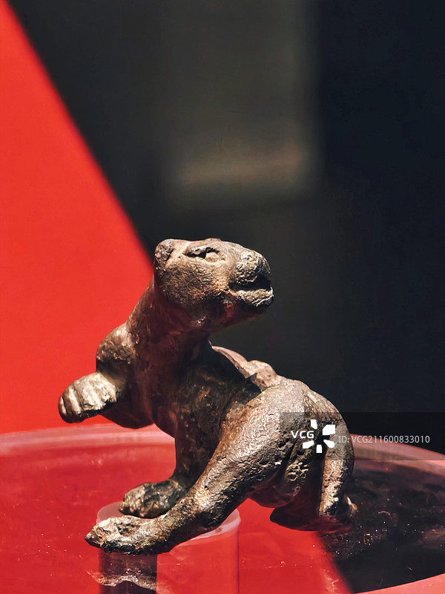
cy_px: 297
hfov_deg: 7.4
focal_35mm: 200
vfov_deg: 9.9
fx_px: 3428
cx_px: 222
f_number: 16
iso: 3009
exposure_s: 1/25
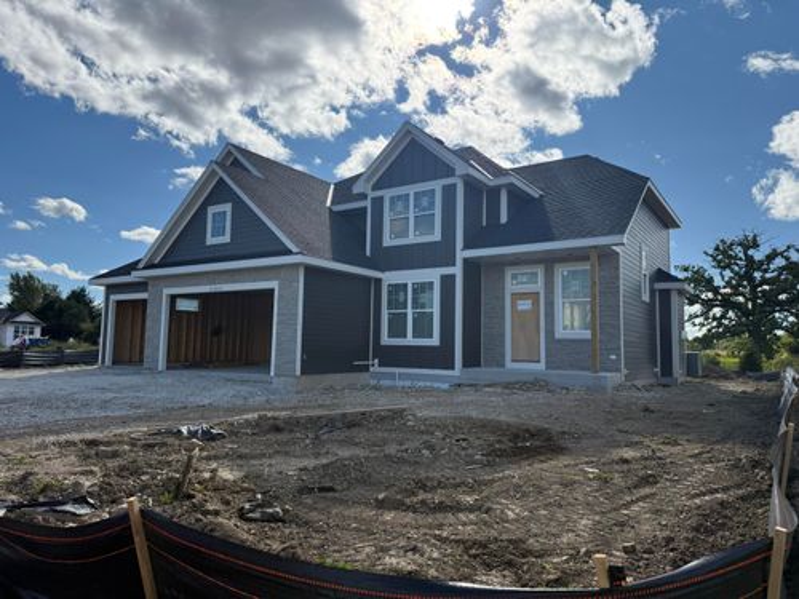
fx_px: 554
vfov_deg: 56.8
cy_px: 300
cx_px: 400
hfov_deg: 71.6
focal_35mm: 24
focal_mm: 6.76
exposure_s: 1/7353
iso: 100
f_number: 1.78
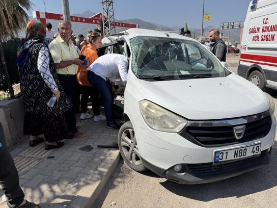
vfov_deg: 56.8
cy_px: 104
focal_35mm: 24
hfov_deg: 71.6
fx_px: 192
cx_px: 138
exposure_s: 1/7937
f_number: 1.78
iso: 80
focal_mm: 6.76
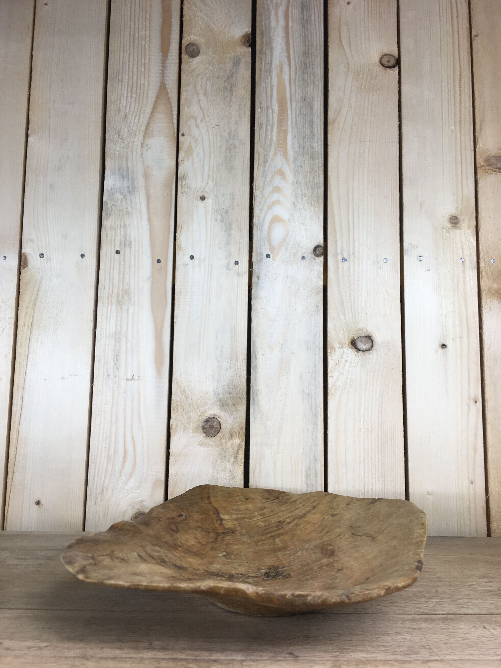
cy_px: 334
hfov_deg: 48.2
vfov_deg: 61.7
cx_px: 250
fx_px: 560
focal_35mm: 29
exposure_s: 1/50
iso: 32
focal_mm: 4.15
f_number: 2.2
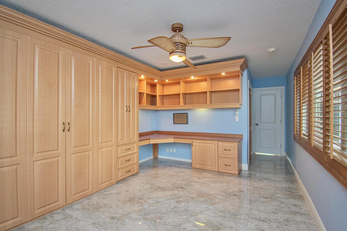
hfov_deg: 95.0
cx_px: 174
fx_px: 159
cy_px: 116
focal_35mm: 16
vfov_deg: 72.0
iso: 800
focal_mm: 11
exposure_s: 1/100
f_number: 4.8
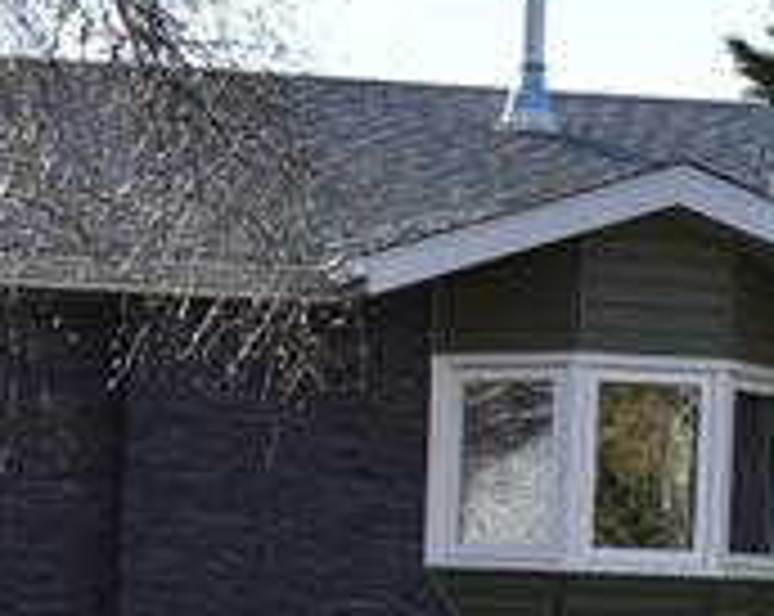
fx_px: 2813
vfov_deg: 12.3
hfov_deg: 15.6
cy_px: 638
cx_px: 279
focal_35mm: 123
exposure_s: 1/160
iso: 100
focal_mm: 22
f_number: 6.3
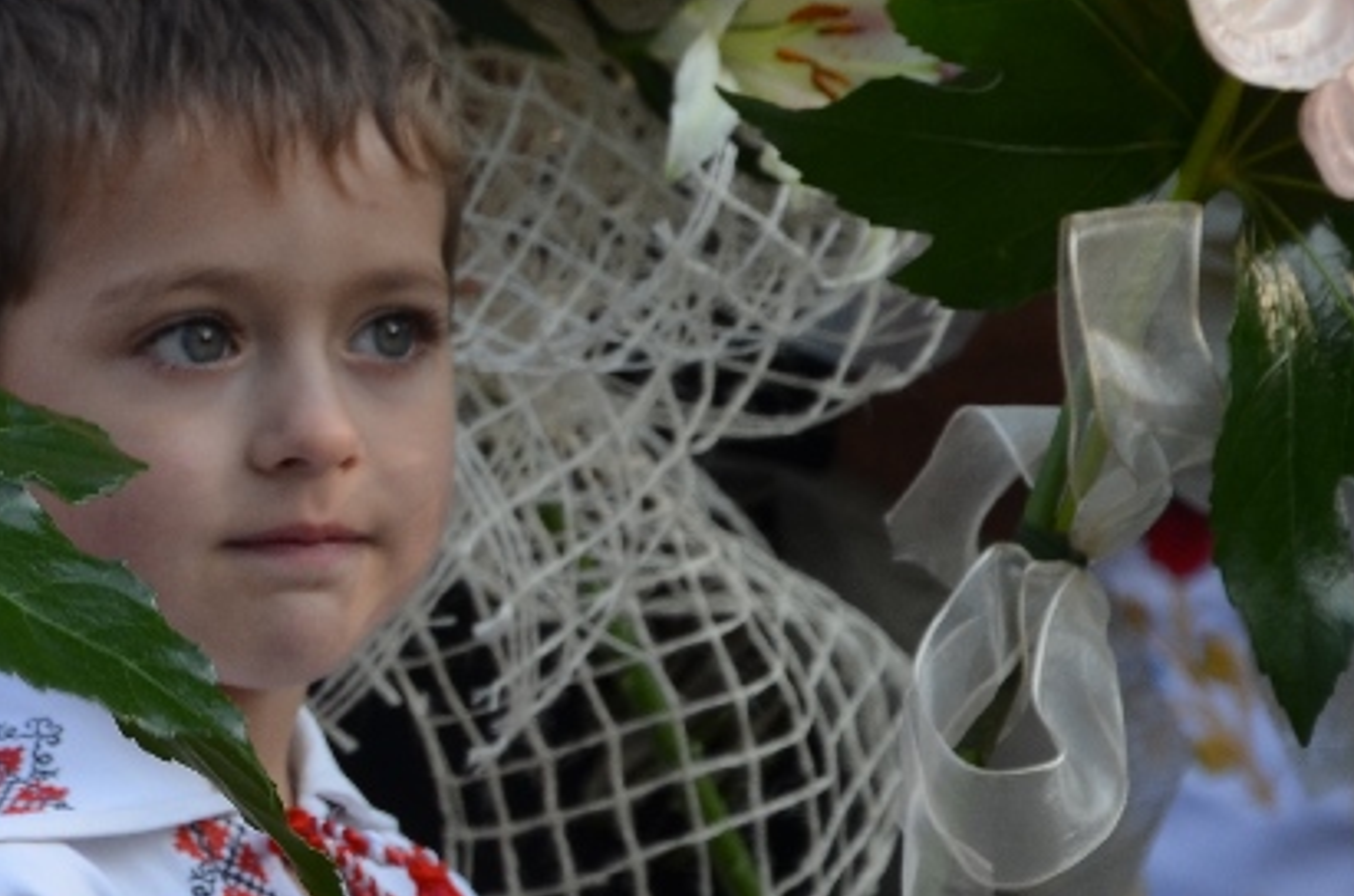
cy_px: 152
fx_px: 13133
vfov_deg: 3.9
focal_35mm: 350
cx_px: -521
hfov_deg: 5.9
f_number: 6.3
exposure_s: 1/160
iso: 200
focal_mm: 80
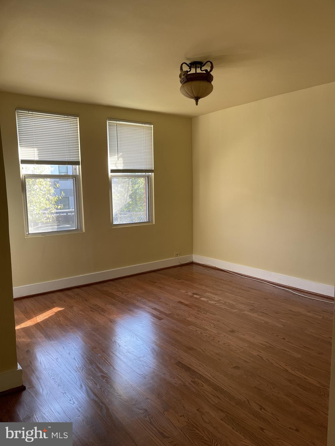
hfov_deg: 53.1
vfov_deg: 67.3
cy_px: 223
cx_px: 168
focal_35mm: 26
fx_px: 335
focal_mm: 5.1
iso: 80
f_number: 1.6
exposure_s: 1/120
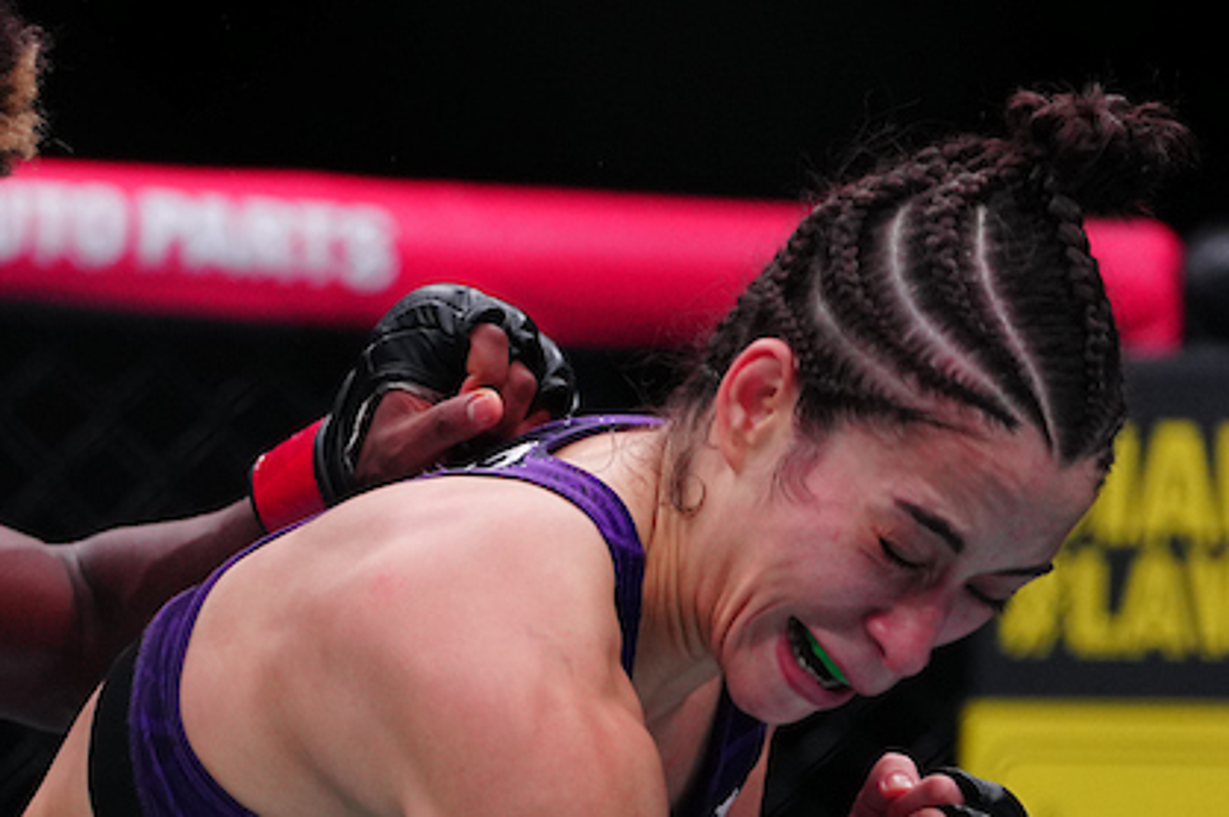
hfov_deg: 4.5
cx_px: 9
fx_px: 15486
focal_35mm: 454
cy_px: 876
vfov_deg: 3.0
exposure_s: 1/1250
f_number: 2.8
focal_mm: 158
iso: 1600
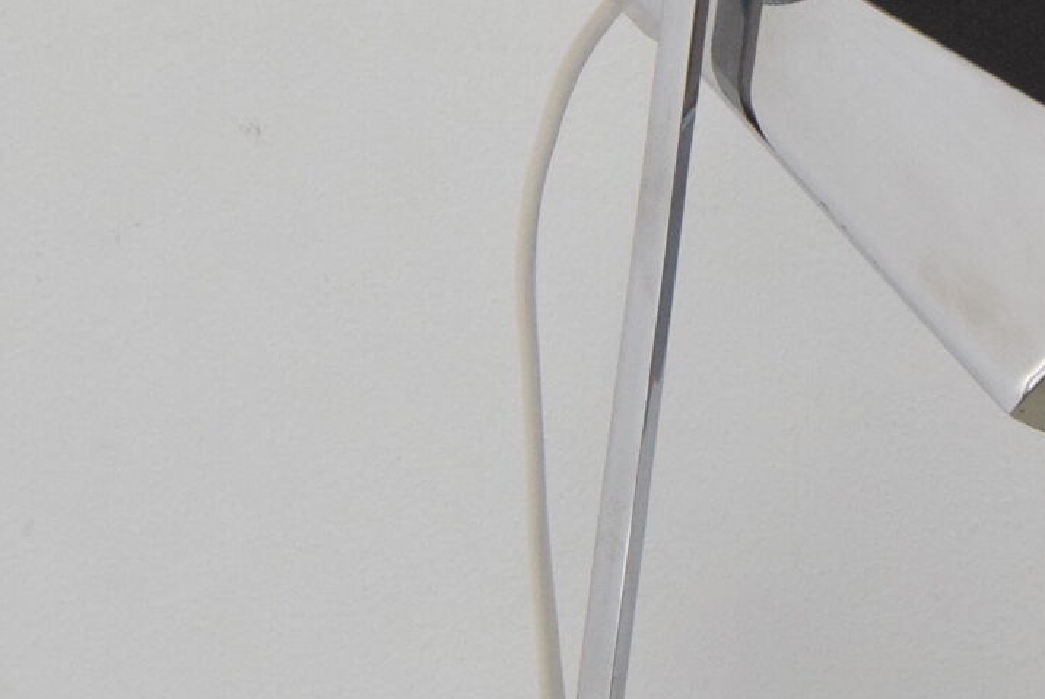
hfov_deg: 10.9
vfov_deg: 7.3
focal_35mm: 188
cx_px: 909
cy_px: -45
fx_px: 5463
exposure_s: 1/250
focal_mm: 30
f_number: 8
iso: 1600
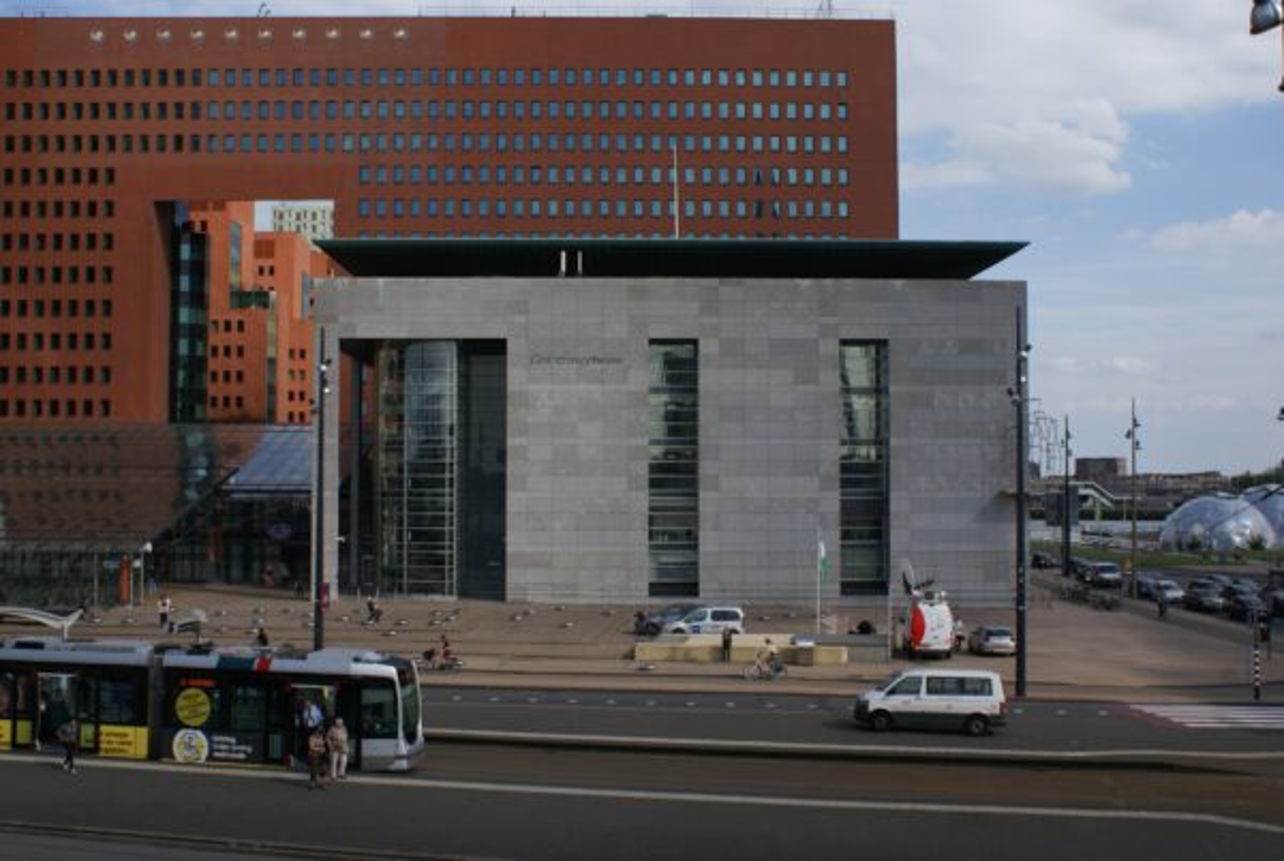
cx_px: 642
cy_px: 430
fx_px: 1393
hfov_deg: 49.5
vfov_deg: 34.3
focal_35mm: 39
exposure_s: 1/160
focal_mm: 26
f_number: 11
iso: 100
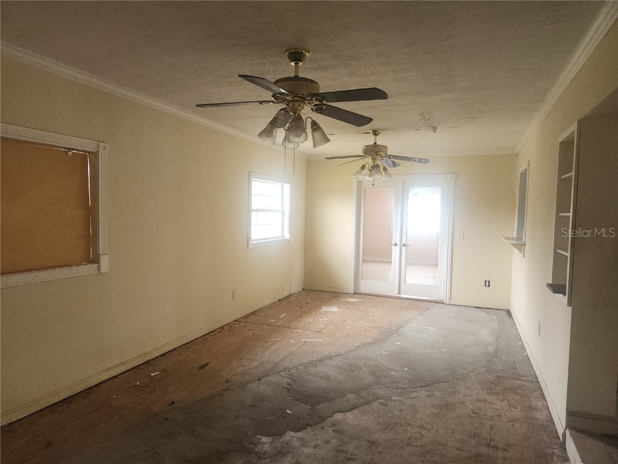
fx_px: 411
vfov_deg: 58.9
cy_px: 232
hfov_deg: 73.9
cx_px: 309
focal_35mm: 23
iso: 320
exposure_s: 1/120
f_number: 1.8
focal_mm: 5.4
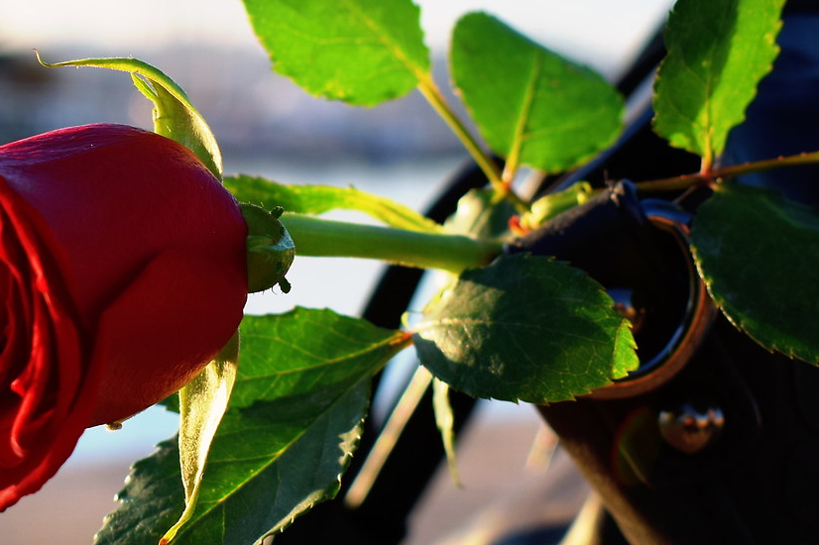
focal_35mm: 126
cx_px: 121
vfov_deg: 10.8
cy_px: 306
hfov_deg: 16.1
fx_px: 2876
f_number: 5.6
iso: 100
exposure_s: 1/320
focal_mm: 29
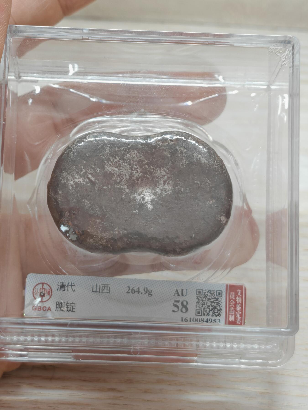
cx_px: 154
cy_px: 205
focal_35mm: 95
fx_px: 1127
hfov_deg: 15.6
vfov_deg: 20.7
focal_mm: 7.62
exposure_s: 1/90
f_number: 1.6
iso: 64
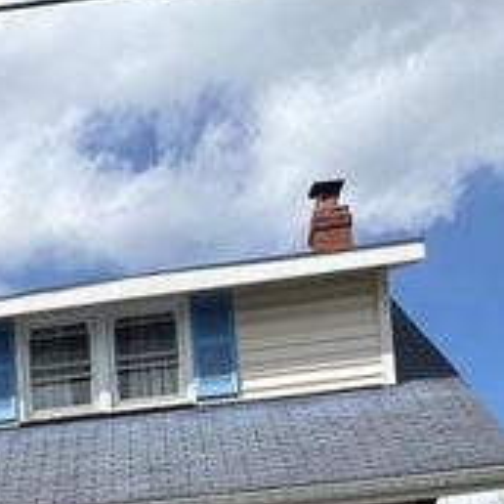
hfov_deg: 17.7
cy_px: 749
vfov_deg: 17.6
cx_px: -223
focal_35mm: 89
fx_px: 1466
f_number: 1.6
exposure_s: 1/4329
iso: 50
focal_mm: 5.96
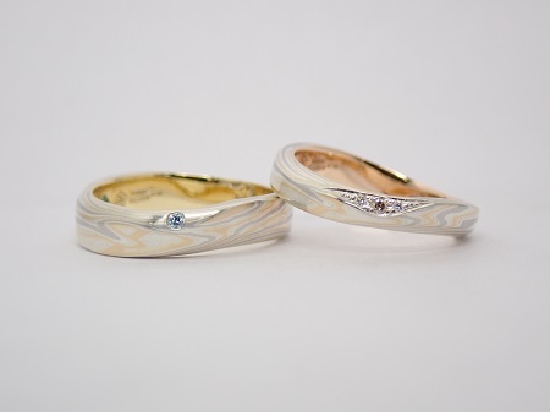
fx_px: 1223
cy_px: 206
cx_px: 275
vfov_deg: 19.1
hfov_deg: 25.3
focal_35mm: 77
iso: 200
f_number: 4.1
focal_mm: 13.65
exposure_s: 1/125
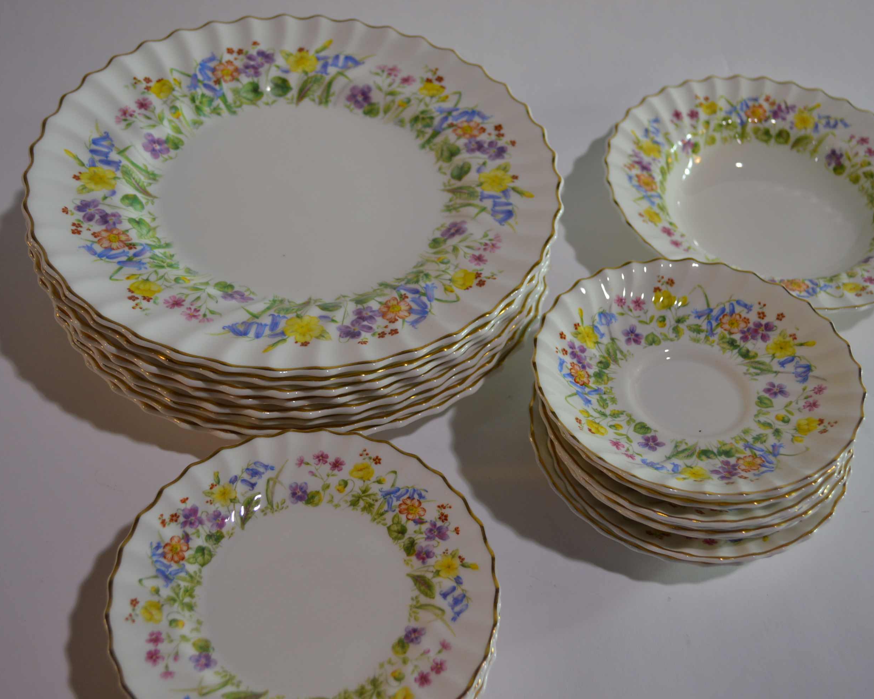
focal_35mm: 41
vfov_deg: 36.5
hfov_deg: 44.8
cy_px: 352
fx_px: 1060
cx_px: 461
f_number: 4
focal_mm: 24
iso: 400
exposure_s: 1/60
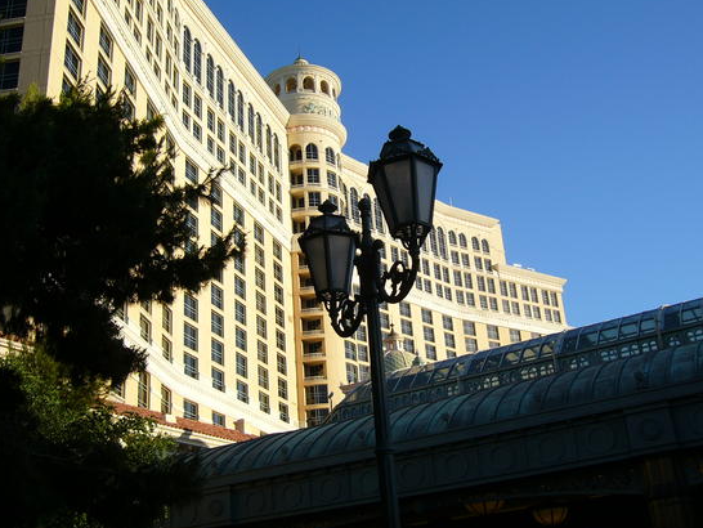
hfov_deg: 45.7
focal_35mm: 41
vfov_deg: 35.2
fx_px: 833
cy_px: 249
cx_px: 376
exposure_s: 1/640
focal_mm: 5.8
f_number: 2.8
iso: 50
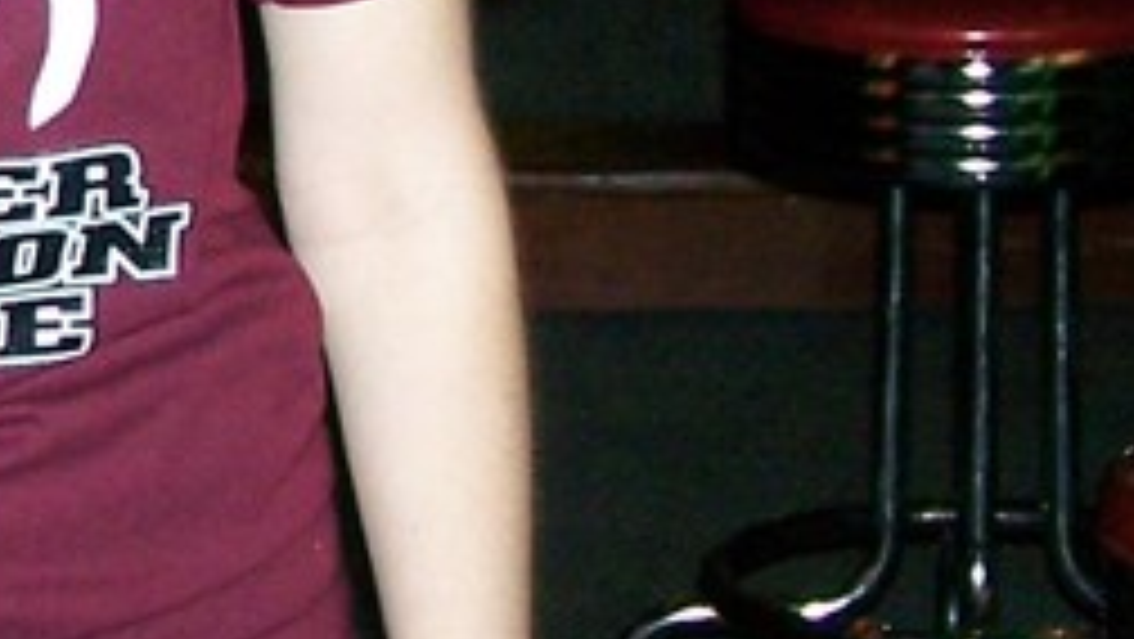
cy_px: 83
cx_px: -356
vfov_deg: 5.8
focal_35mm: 210
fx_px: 6317
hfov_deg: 10.0
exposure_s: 1/60
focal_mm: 6.3
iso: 160
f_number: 2.8
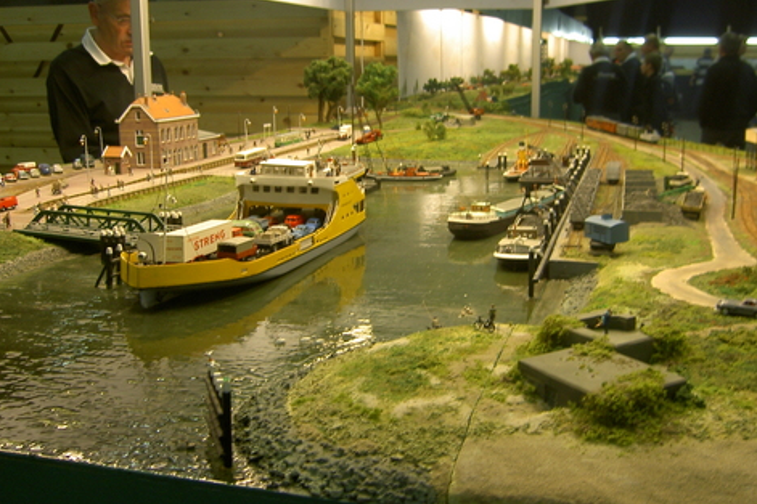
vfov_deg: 33.4
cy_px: 226
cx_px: 398
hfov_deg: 48.4
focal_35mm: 40
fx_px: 841
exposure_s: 1/13
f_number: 2.8
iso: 50
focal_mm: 5.6
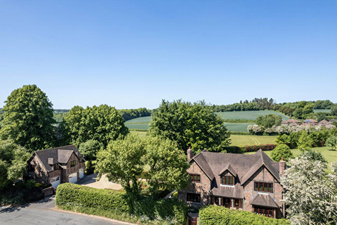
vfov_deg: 57.2
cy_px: 112
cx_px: 168
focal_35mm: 22
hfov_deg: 78.6
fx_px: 206
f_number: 2.8
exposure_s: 1/1500
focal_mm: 8.38
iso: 100
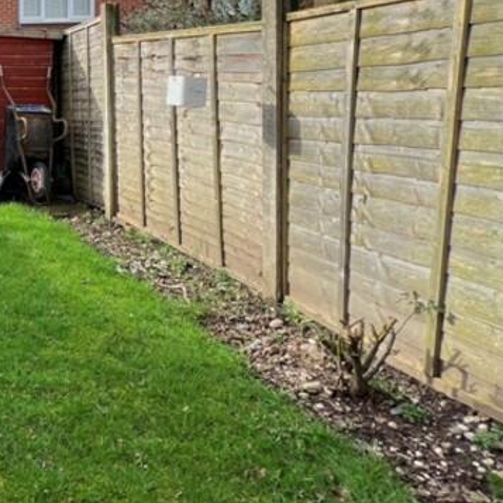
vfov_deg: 46.6
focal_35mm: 33
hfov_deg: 33.9
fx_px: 543
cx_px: -168
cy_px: 88
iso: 32
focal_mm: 1.57
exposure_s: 1/218
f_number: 1.8
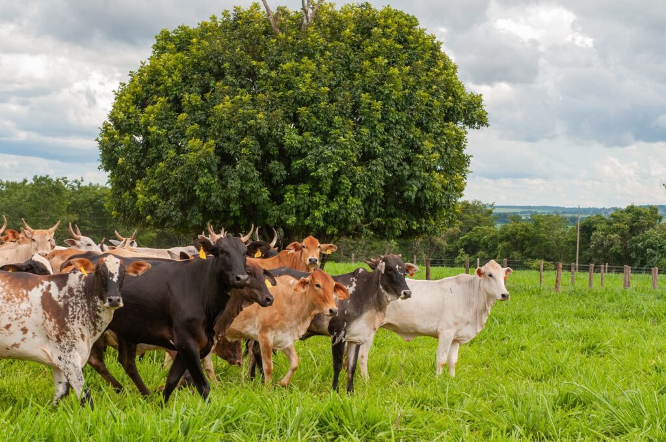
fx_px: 1940
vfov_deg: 13.0
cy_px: 221
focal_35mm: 105
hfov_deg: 19.5
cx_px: 333
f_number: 10
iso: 400
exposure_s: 1/200
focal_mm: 70
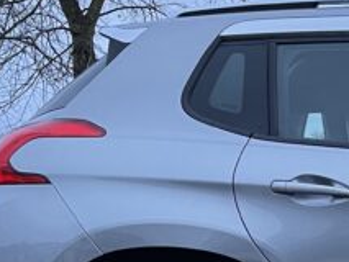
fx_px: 948
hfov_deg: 17.7
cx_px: 588
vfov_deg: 15.2
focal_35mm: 94
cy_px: 311
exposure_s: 1/60
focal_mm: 5.1
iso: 160
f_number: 1.6
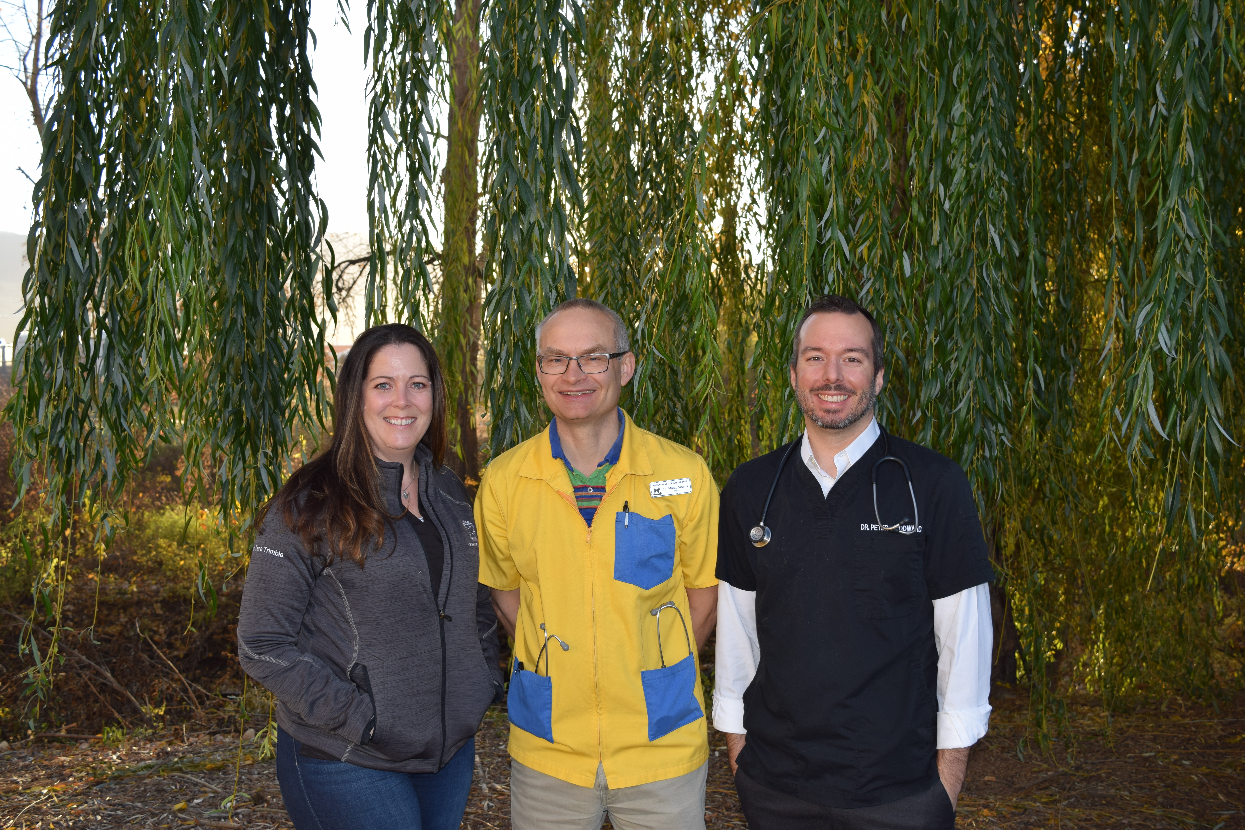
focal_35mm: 36
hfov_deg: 53.1
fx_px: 1245
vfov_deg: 36.9
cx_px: 622
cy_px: 415
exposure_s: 1/125
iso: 110
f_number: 5.6
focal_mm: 24
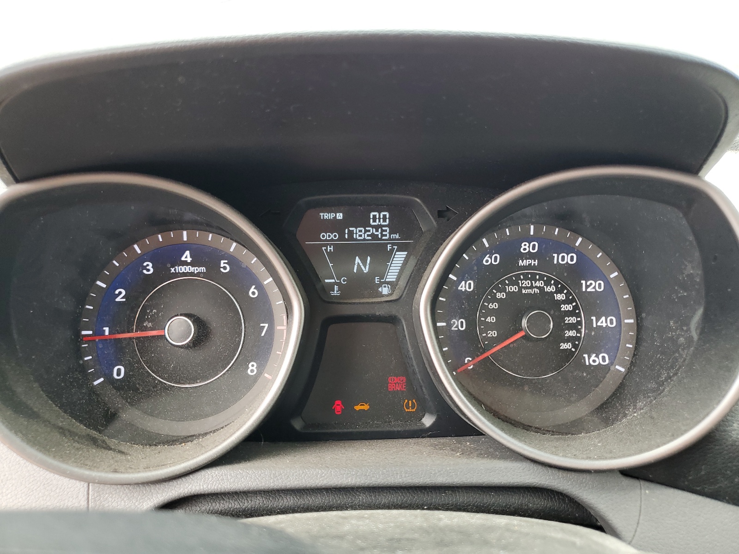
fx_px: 555
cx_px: 370
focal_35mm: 26
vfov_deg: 53.1
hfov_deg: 67.3
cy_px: 277
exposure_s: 1/120
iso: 55
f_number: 1.5
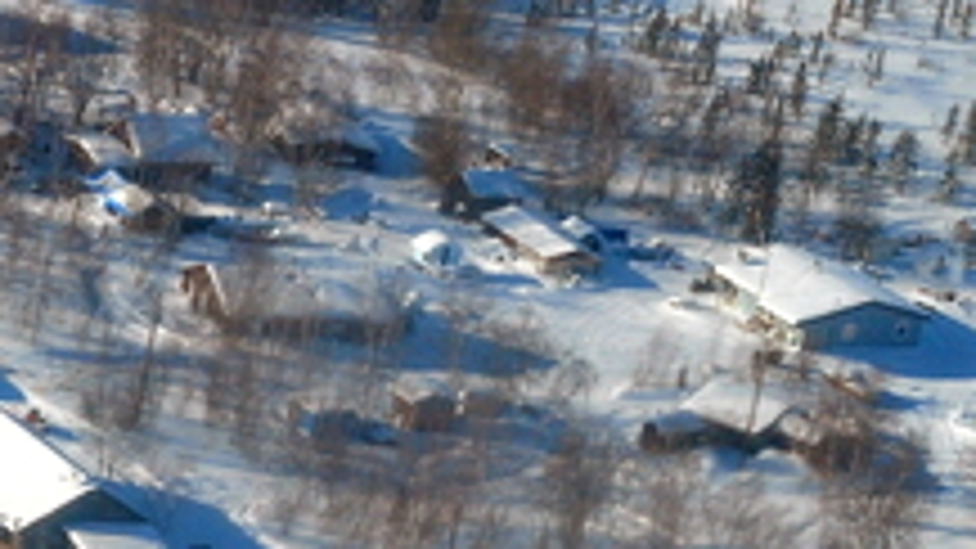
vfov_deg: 3.5
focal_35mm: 347
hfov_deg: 6.2
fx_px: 8967
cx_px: -198
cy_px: 520
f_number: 14
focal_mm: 75
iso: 800
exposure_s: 1/800
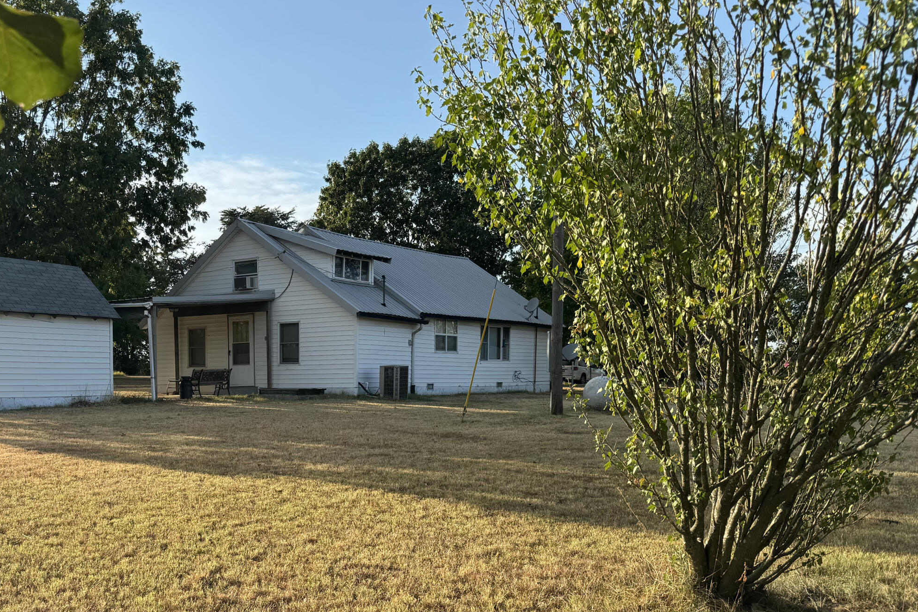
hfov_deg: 49.1
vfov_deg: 34.4
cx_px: 253
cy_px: 449
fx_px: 969
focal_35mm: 38
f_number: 1.78
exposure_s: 1/1767
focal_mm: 6.76
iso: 80
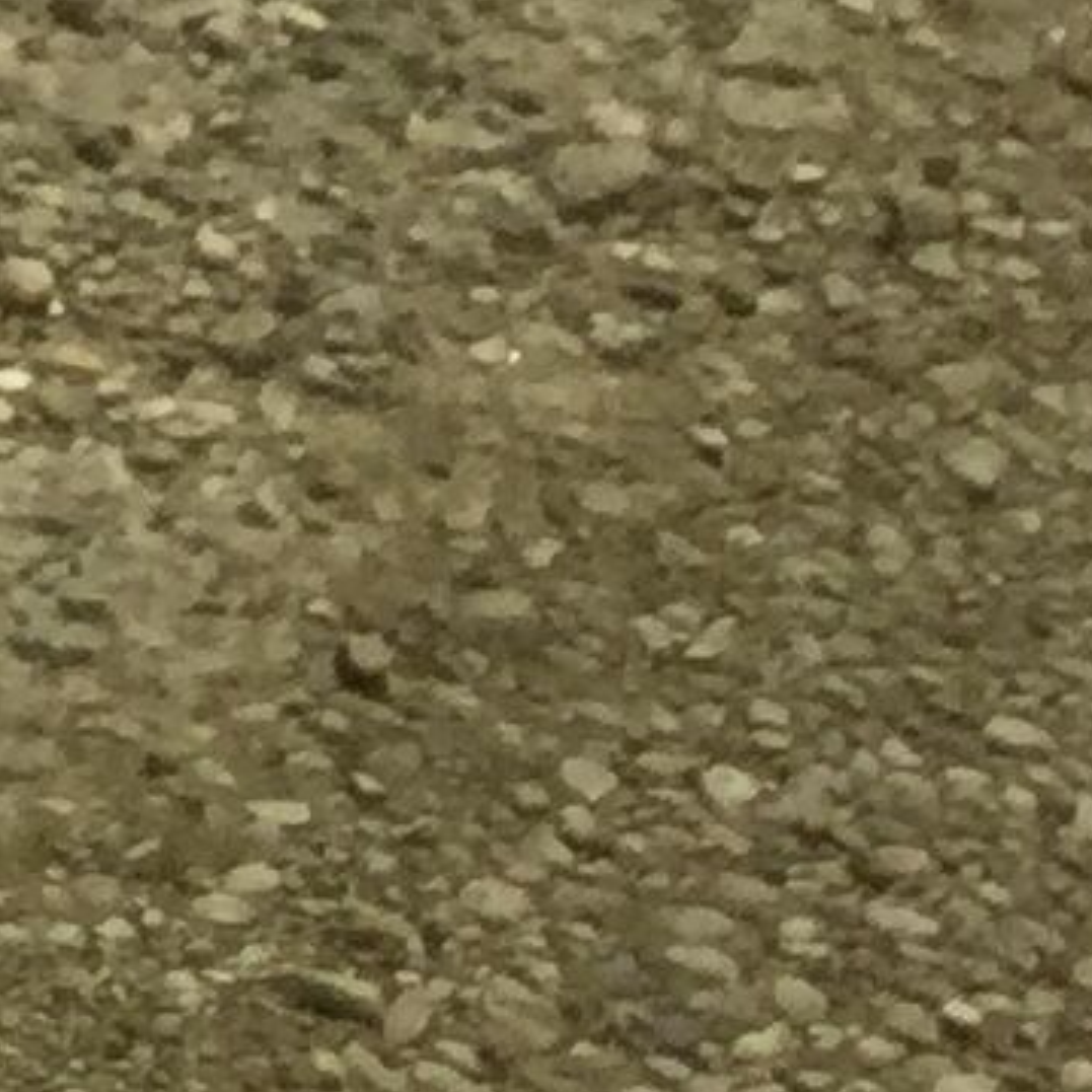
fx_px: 8887
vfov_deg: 6.6
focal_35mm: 249
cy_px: -1682
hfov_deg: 5.7
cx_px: -3754
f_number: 2.4
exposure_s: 1/2398
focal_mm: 3.3
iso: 25
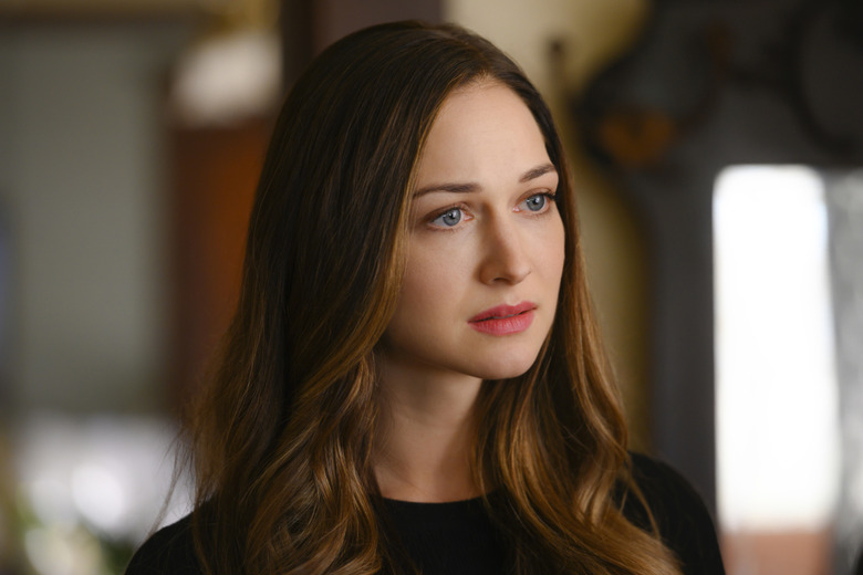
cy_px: 288
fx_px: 4315
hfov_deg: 11.4
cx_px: 432
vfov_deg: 7.6
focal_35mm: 180
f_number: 2.8
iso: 800
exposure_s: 1/125
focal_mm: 180
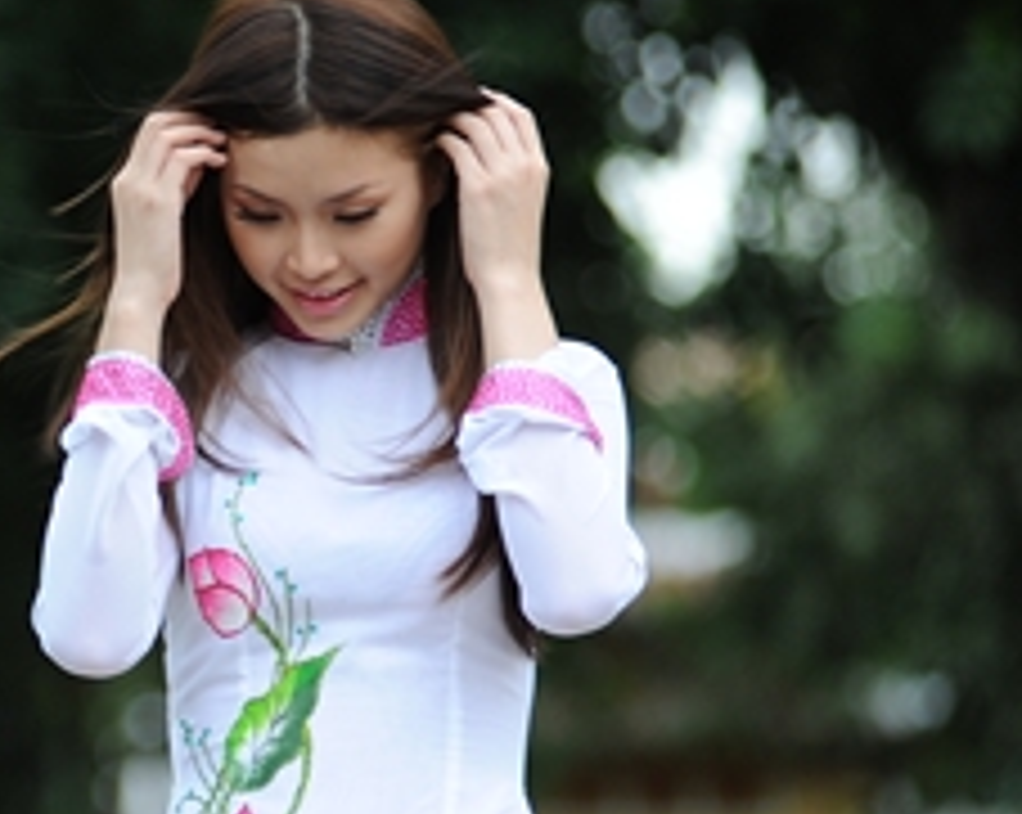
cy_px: 367
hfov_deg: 5.7
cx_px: -239
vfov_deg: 4.6
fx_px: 10120
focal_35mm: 335
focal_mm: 135
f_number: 2.8
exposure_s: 1/125
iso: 800
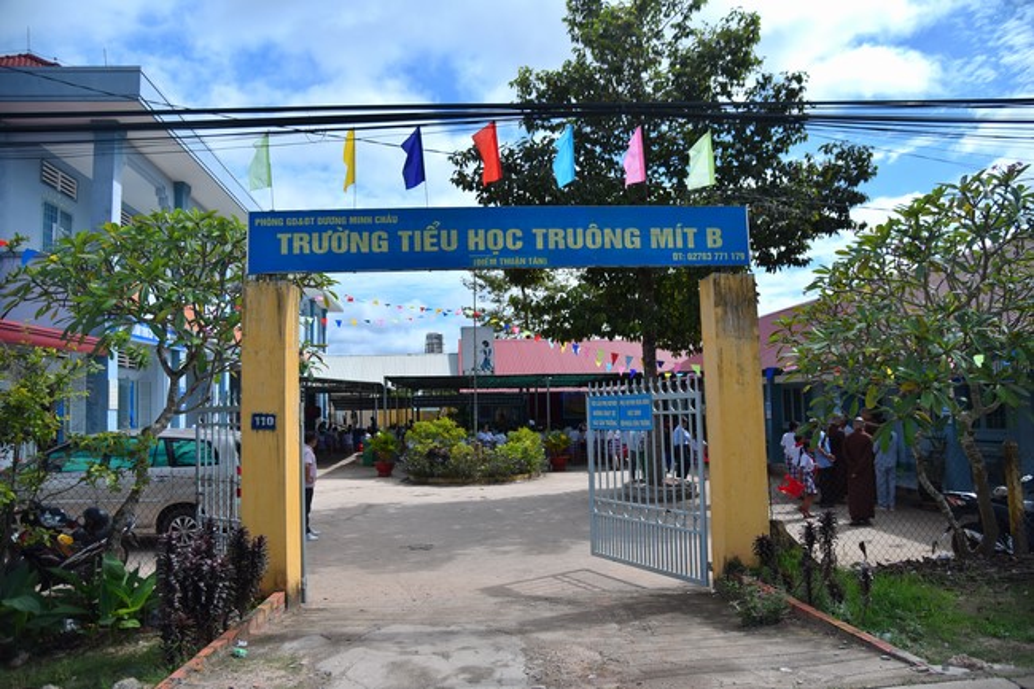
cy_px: 344
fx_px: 689
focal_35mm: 24
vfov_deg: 53.1
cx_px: 517
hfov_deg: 73.8
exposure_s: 1/1250
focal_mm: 24
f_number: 4.5
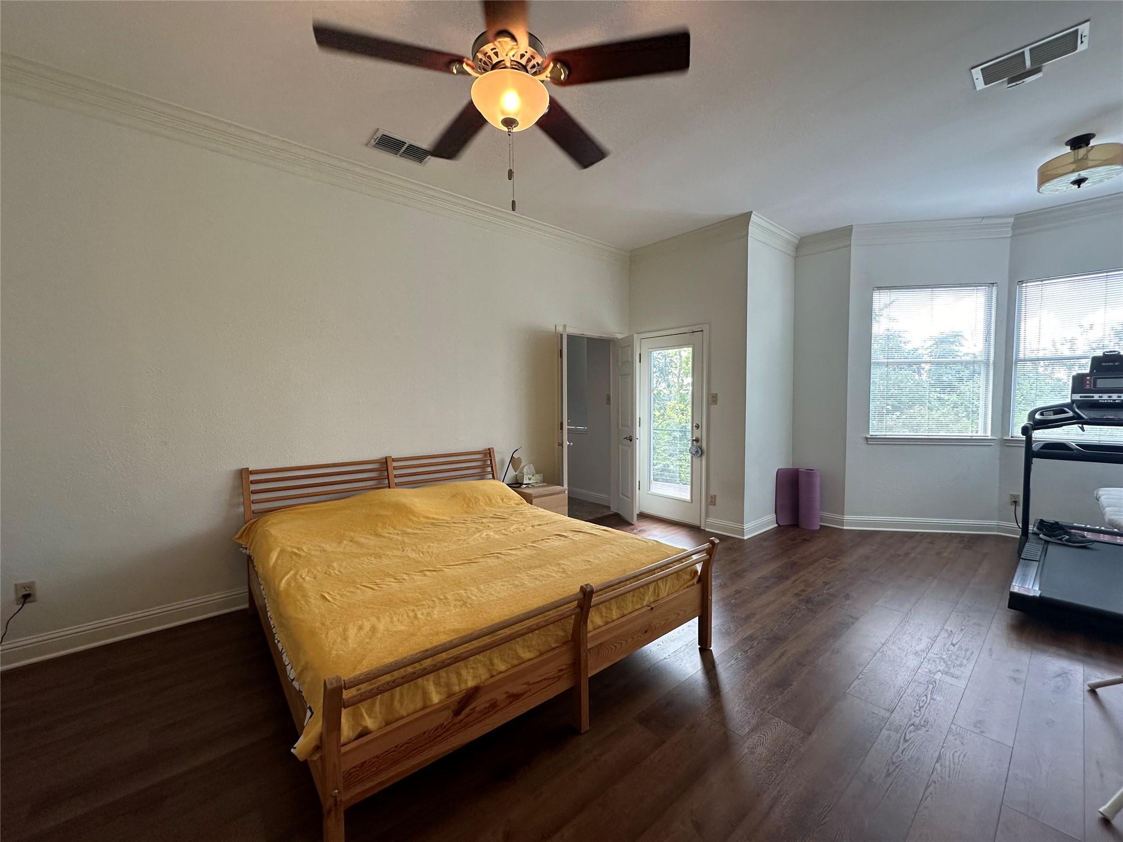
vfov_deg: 85.7
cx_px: 562
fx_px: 454
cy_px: 421
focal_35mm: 14
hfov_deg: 102.1
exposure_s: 1/120
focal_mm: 2.22
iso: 160
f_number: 2.2
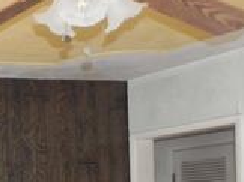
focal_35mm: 103
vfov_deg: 13.8
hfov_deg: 17.4
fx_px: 725
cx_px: -107
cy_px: 233
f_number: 2.8
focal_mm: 4.6
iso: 160
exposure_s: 1/66.6
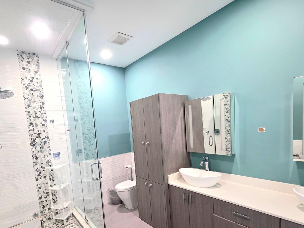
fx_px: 149
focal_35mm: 17
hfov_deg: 90.0
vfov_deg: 73.1
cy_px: 147
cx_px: 123
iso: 320
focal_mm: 2.2
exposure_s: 1/60.2
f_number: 1.9
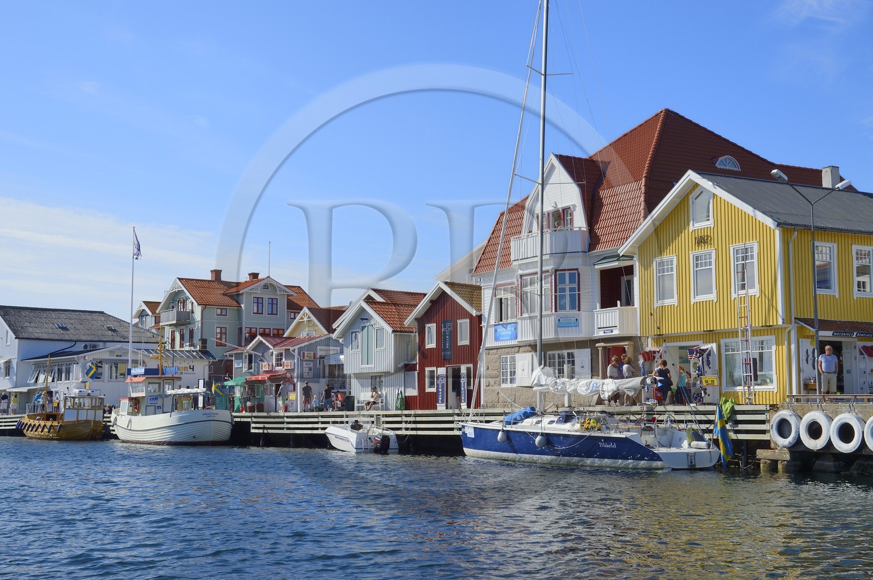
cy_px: 290
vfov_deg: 28.0
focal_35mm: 48
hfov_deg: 41.1
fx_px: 1163
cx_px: 436
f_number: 13
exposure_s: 1/320
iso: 200
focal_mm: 48
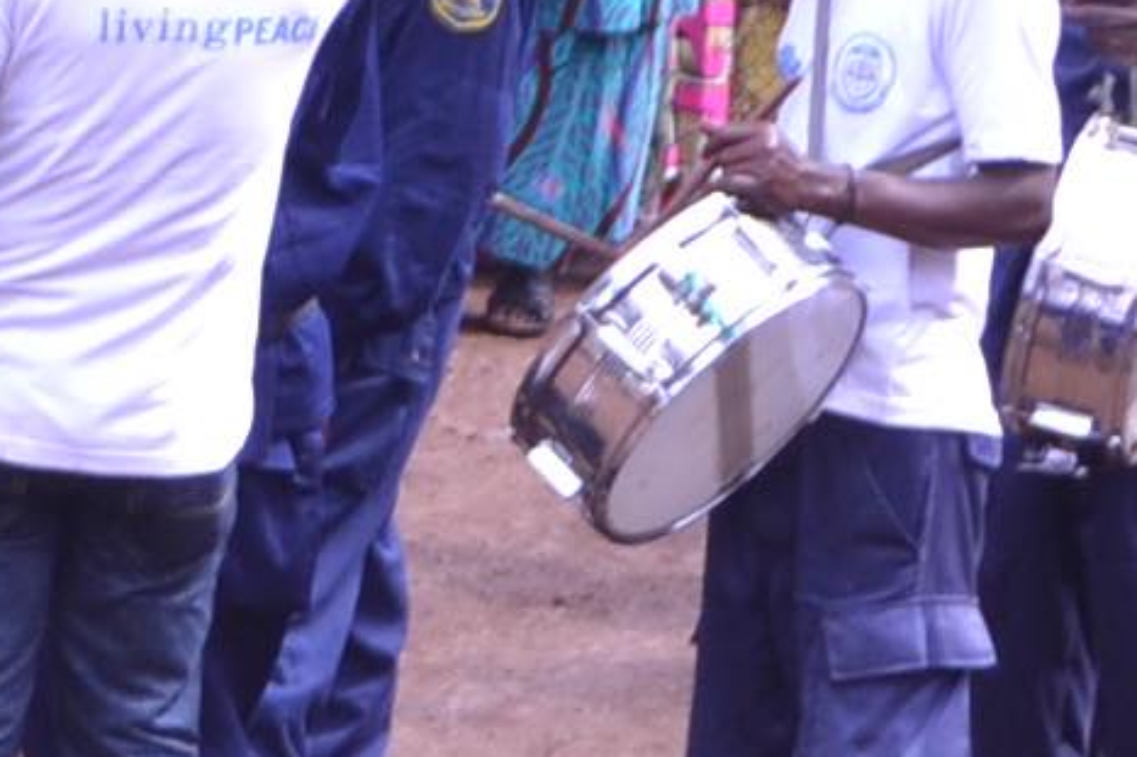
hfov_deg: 4.1
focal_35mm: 500
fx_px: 15776
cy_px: -246
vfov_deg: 2.7
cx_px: -1471
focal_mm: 45
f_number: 5.6
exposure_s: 1/320
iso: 200
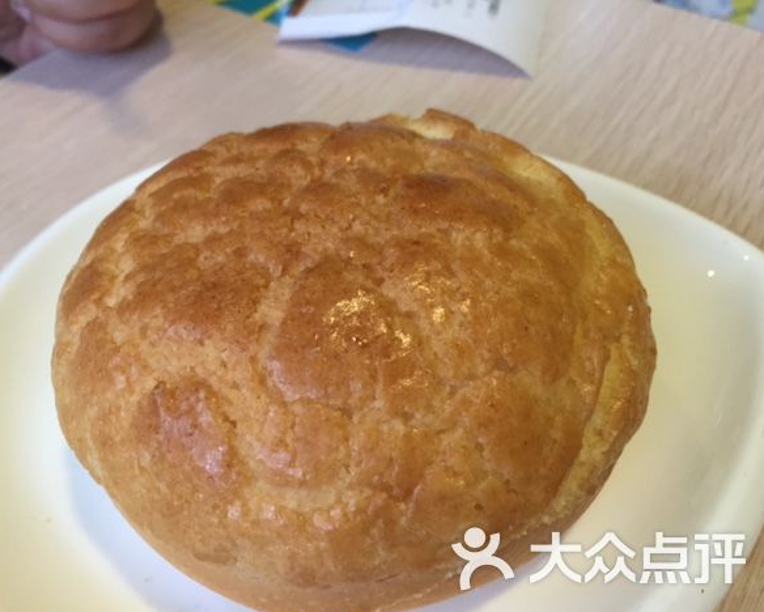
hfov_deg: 57.1
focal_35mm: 31
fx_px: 701
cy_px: 313
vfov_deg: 47.2
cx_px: 361
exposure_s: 1/33
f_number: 2.2
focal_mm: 4.15
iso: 125
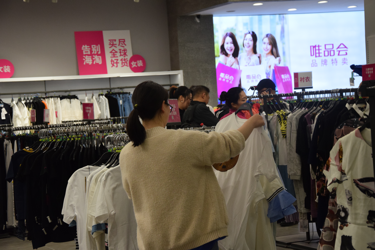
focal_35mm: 87
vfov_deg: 15.7
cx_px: 188
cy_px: 125
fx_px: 906
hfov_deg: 23.4
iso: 1600
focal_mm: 58
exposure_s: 1/500
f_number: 5.6
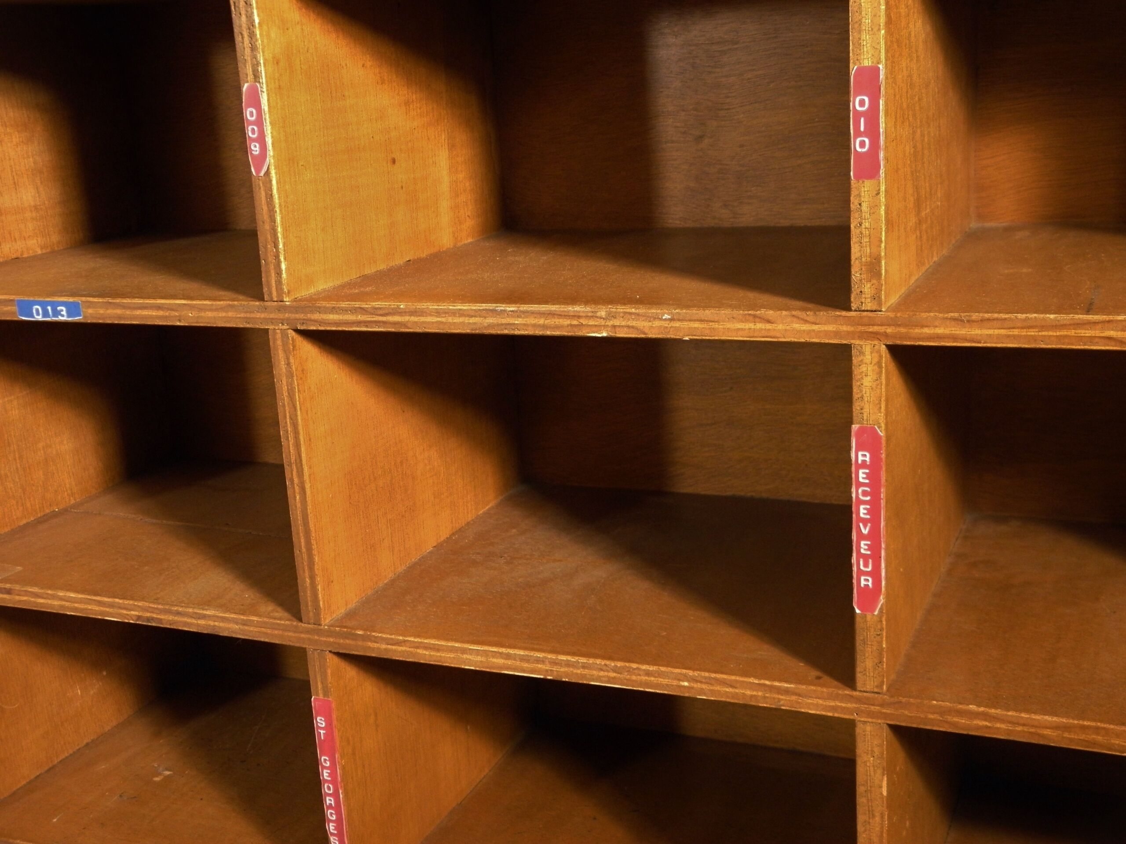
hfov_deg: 45.8
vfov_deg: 35.1
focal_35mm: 41
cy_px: 422
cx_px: 563
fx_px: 1334
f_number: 3.8
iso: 320
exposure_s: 1/8
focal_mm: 7.5
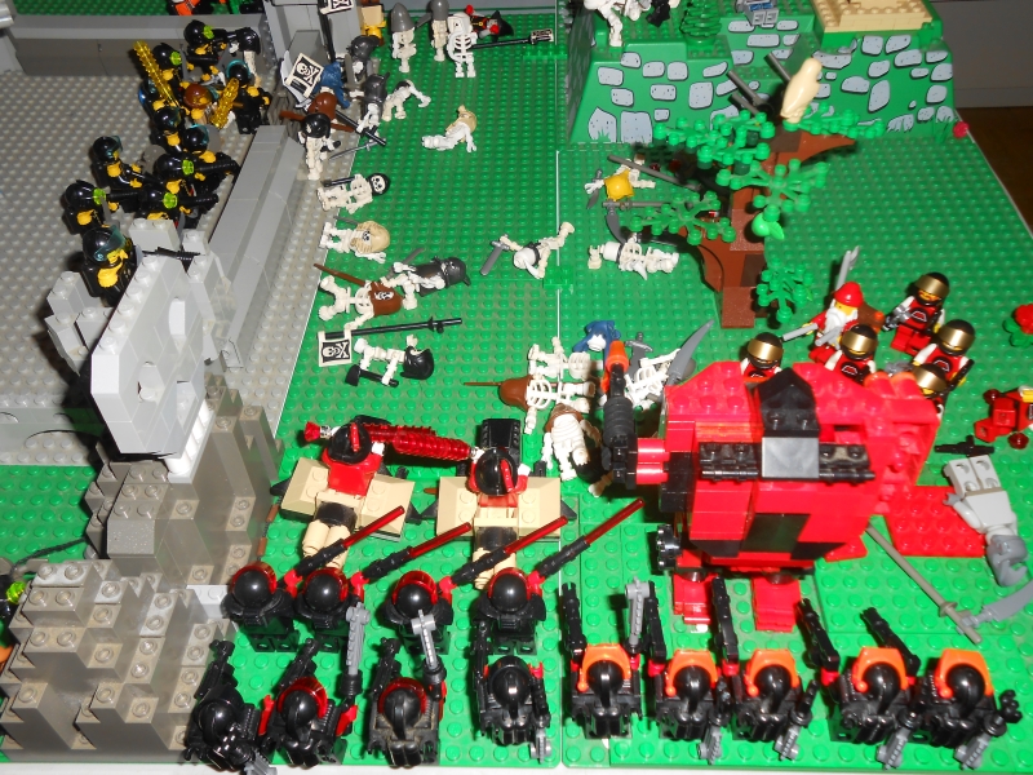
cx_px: 516
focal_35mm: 30
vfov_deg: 46.8
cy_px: 388
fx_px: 895
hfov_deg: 60.0
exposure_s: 1/25
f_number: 3.8
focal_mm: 5.3
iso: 80
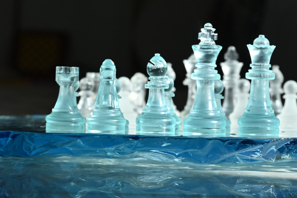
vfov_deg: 11.3
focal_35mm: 121
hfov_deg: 16.9
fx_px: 998
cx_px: 216
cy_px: 92
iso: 320
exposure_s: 1/500
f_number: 8
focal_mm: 52
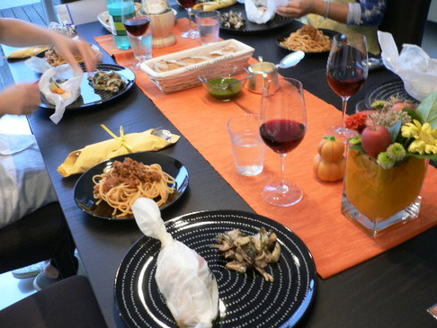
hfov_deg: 51.3
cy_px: 166
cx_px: 224
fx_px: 455
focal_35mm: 36
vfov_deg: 39.7
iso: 100
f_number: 2.8
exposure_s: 1/8
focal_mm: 5.8
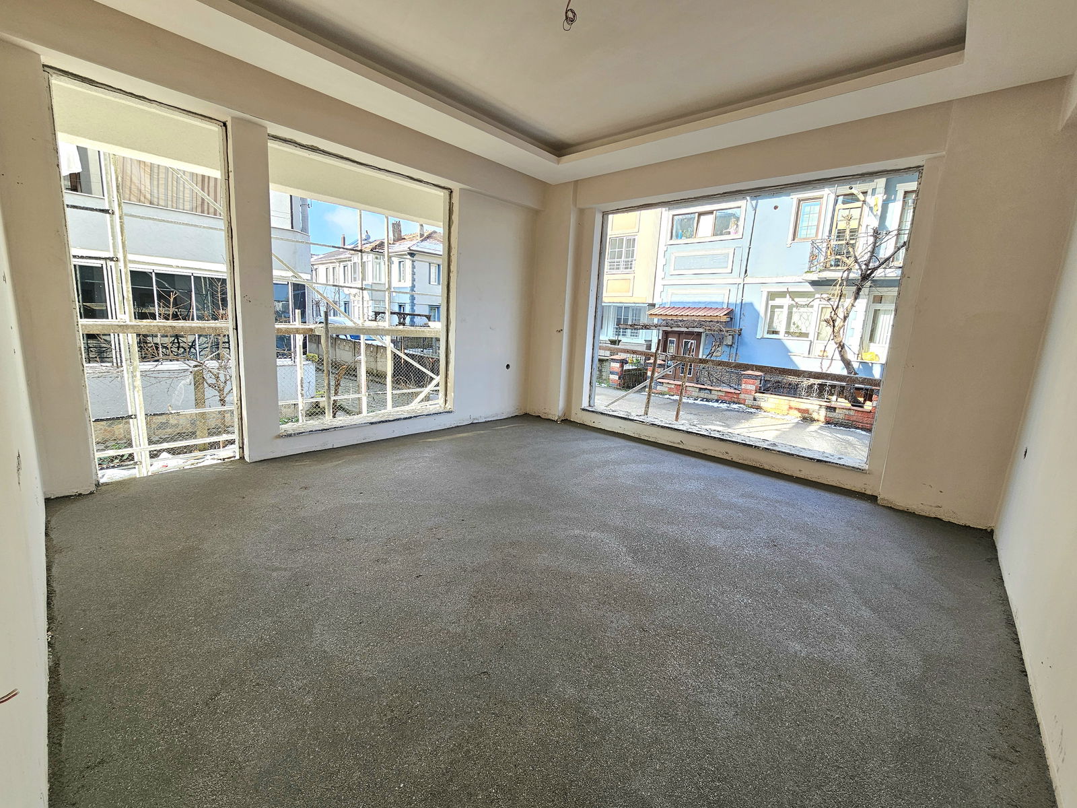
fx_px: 404
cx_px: 538
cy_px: 404
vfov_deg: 89.9
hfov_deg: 106.2
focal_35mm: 13
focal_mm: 2.2
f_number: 2.2
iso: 50
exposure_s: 1/169
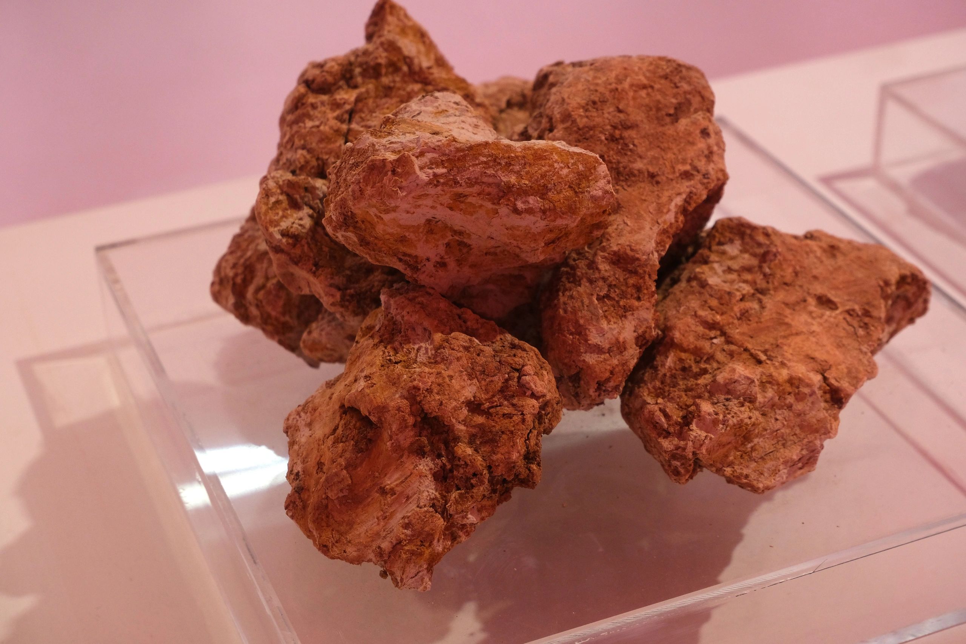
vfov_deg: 20.9
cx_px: 483
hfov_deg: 31.0
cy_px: 322
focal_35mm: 65
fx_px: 1744
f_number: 5.6
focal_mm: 43.2
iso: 1250
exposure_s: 1/125
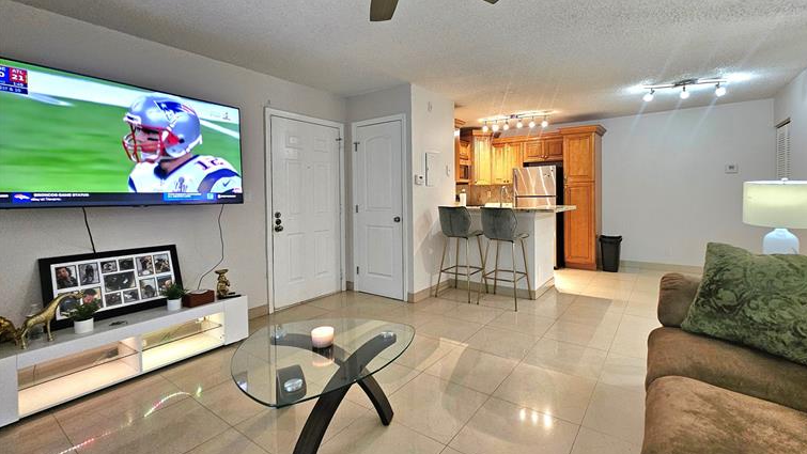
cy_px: 200
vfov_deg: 70.3
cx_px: 425
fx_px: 321
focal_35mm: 15
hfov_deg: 102.9
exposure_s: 1/40
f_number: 2.2
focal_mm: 2.2
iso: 400
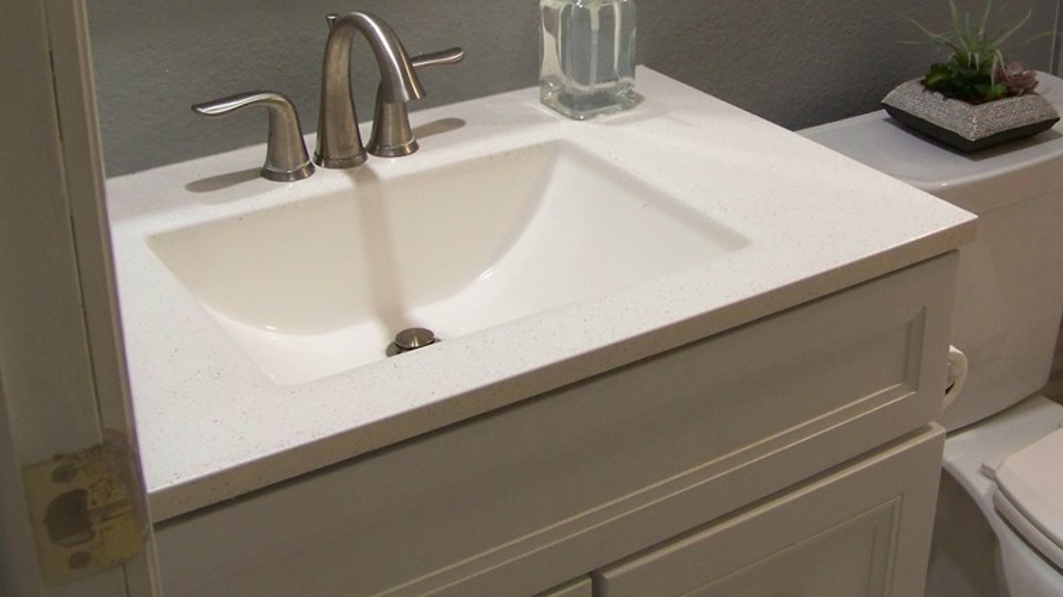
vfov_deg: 22.3
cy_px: 126
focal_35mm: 53
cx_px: 651
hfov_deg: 39.0
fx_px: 1494
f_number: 2.8
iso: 160
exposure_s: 1/30
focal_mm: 5.85
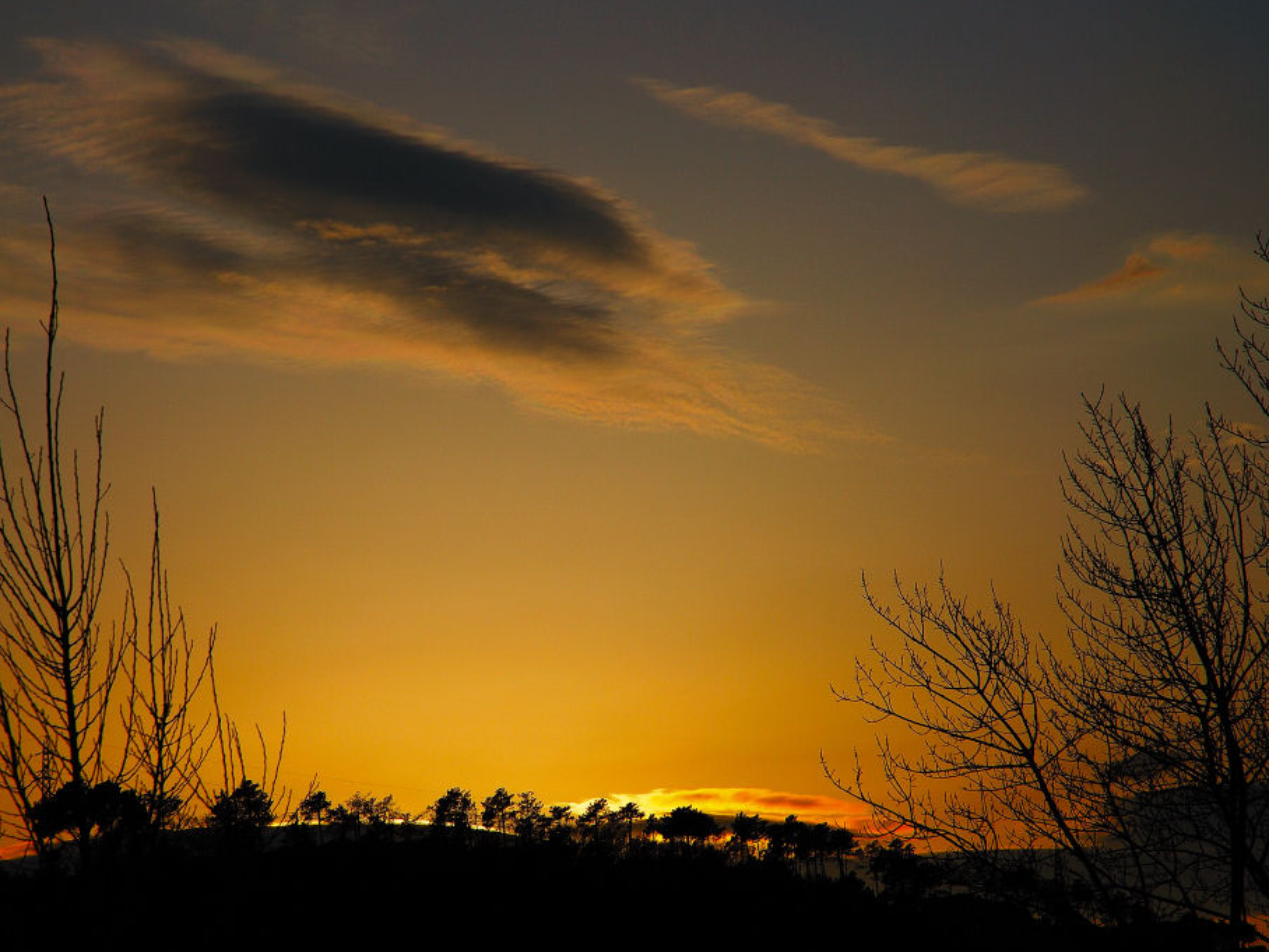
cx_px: 628
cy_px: 476
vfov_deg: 13.0
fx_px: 4179
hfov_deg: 17.3
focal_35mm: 114
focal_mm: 70
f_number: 10
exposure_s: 1/1600
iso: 100
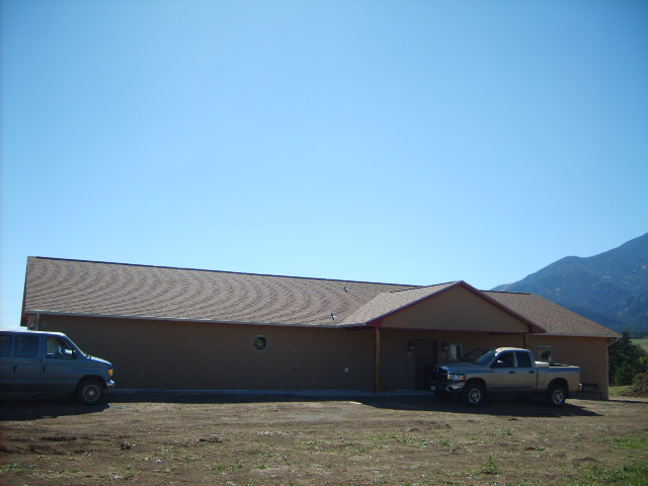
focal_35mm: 35
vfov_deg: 40.7
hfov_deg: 52.6
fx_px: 655
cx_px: 324
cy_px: 243
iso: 50
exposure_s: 1/180
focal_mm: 5.8
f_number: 7.1
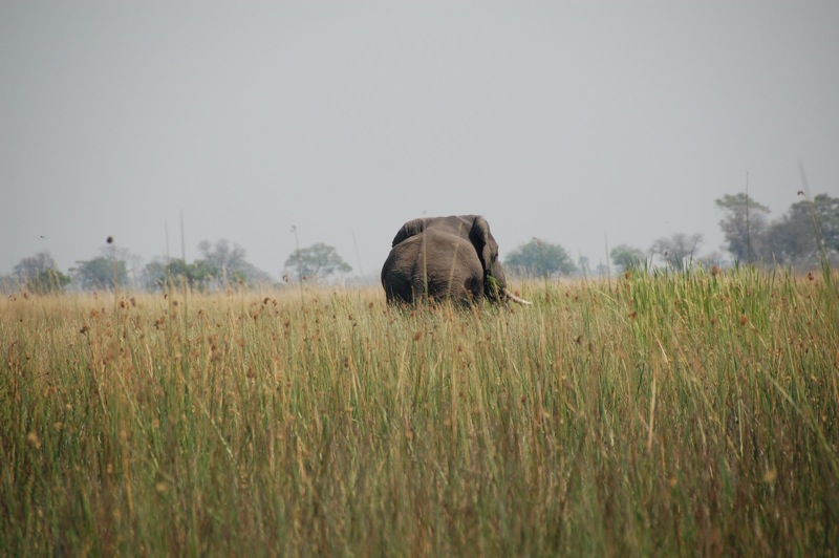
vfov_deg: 4.6
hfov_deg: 6.9
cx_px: 420
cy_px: 279
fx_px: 6986
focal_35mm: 300
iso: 400
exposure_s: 1/1600
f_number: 5.6
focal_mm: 200
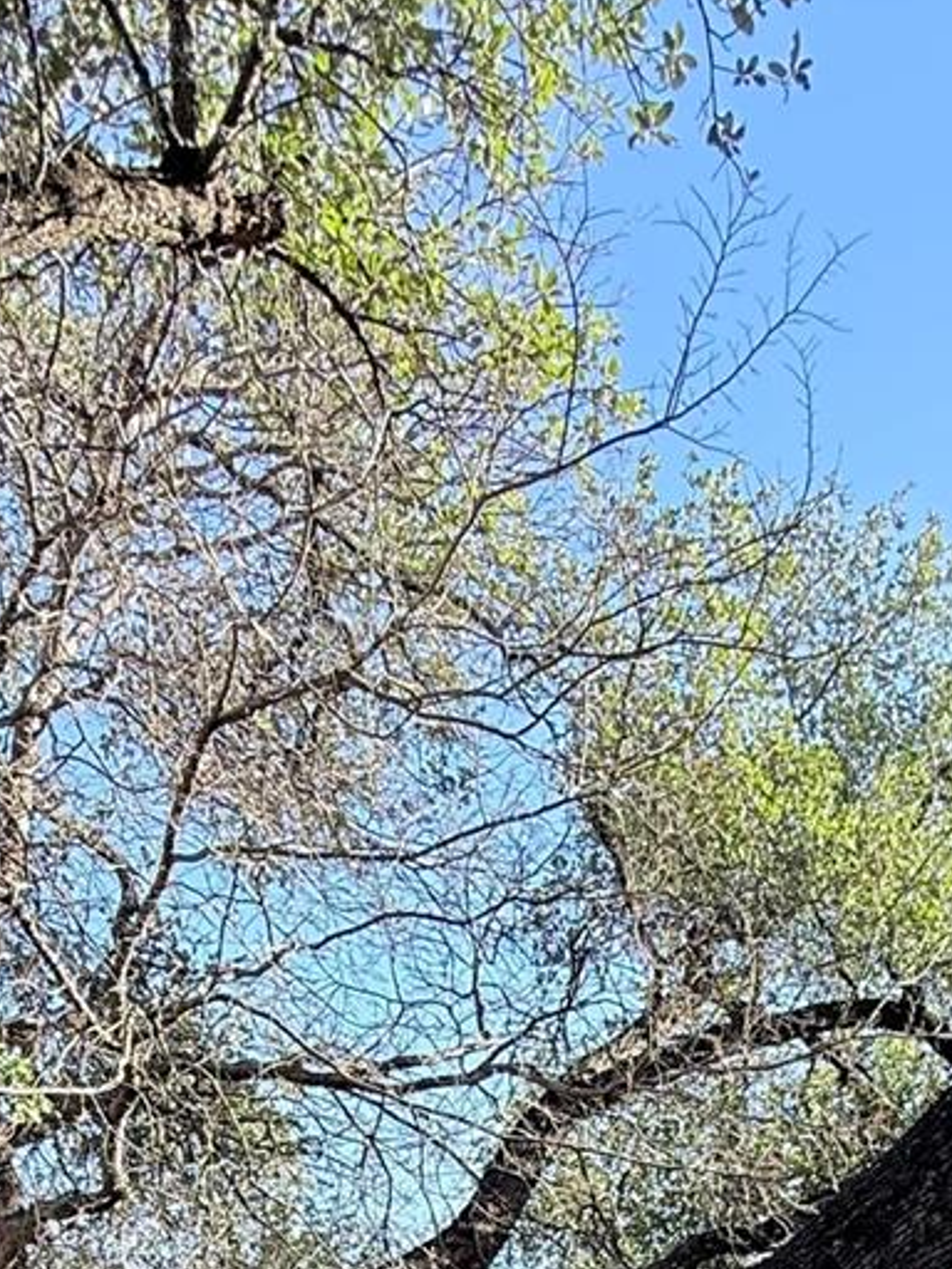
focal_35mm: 42
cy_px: 1680
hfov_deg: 33.9
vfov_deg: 32.5
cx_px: 674
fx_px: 1540
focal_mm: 2.22
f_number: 2.2
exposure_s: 1/324
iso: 64
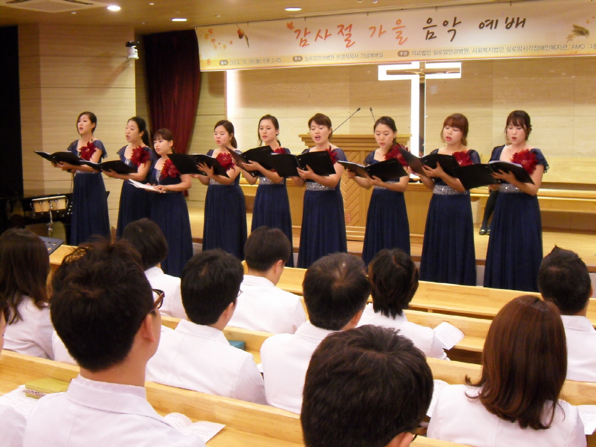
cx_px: 298
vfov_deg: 31.5
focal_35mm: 46
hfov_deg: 41.2
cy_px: 224
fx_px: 792
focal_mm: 8.2
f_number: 3.8
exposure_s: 1/20
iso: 400
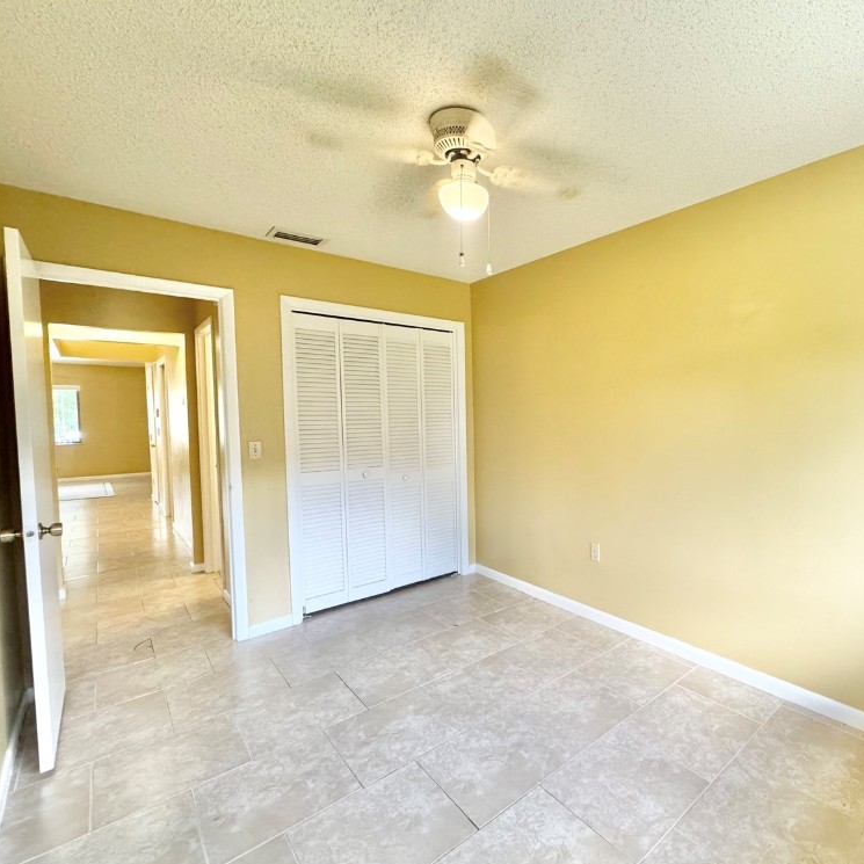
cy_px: 436
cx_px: 572
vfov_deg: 84.0
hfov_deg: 81.3
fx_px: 480
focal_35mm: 17
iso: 320
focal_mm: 2.22
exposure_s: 1/120
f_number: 2.2
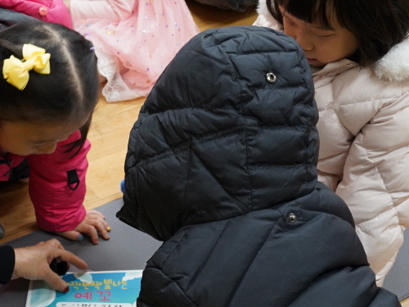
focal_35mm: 70
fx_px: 827
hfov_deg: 27.0
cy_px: 113
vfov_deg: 21.0
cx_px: 60
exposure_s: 1/50
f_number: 5.6
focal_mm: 28
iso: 2500
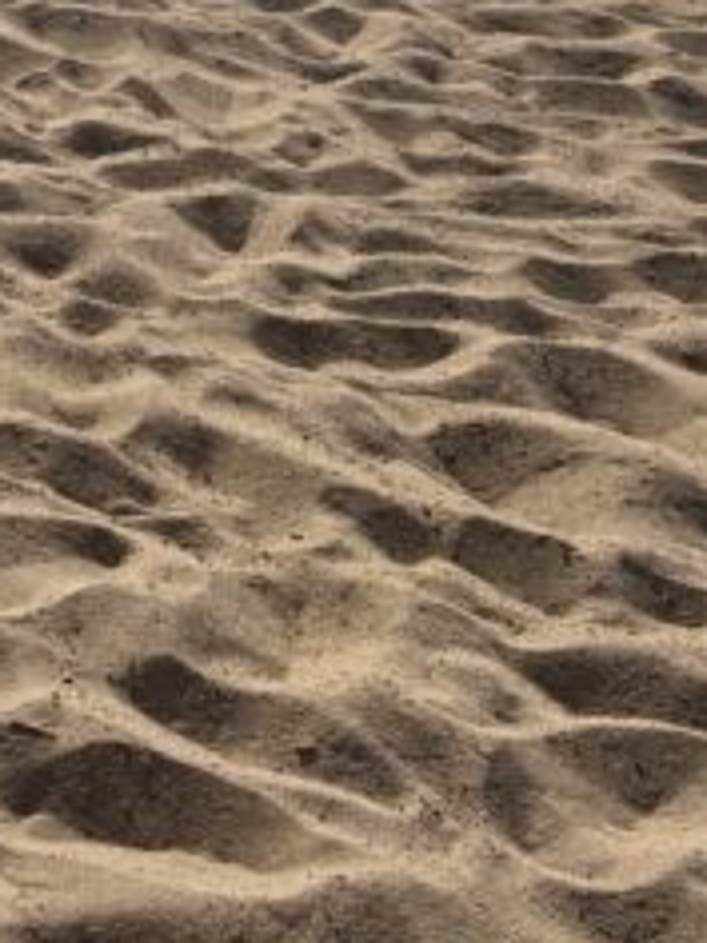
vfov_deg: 15.8
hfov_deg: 11.9
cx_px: -655
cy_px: -547
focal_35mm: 113
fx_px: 3077
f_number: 1.6
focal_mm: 5.96
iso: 32
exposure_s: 1/10101
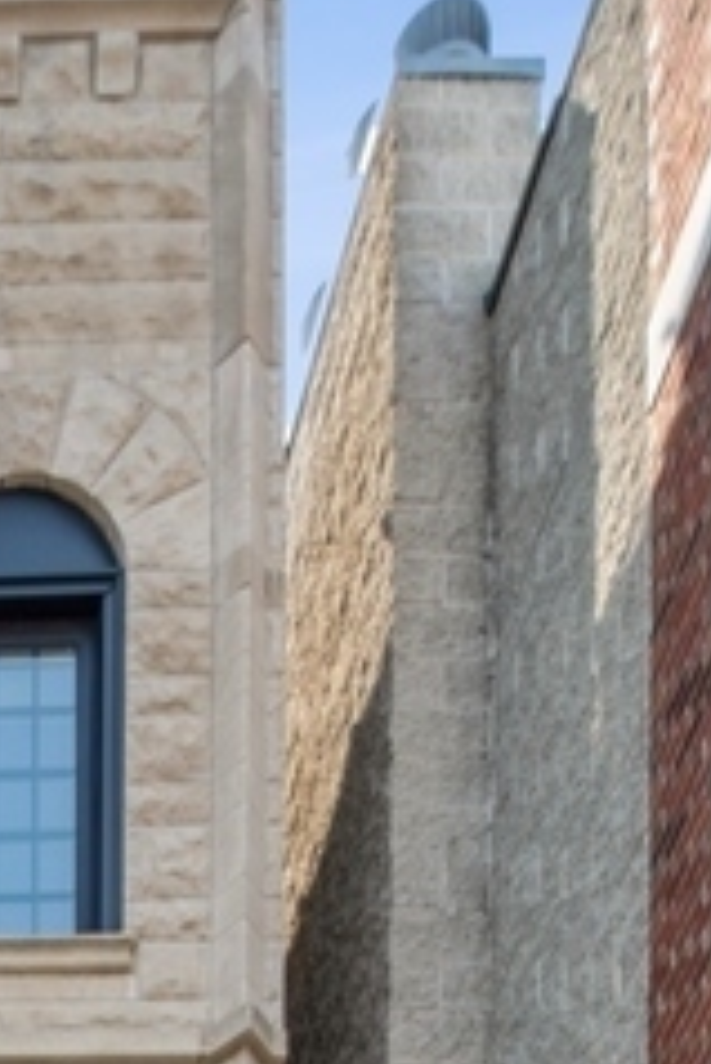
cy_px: 1565
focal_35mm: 68
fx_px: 2011
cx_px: -454
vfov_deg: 23.9
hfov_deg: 17.4
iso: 100
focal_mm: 15
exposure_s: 1/8
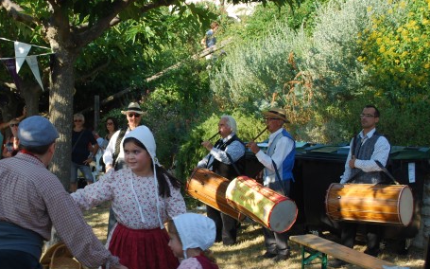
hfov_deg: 35.9
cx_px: 137
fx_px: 656
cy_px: 160
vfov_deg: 23.1
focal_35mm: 56
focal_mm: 26
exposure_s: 1/125
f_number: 5.6
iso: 110
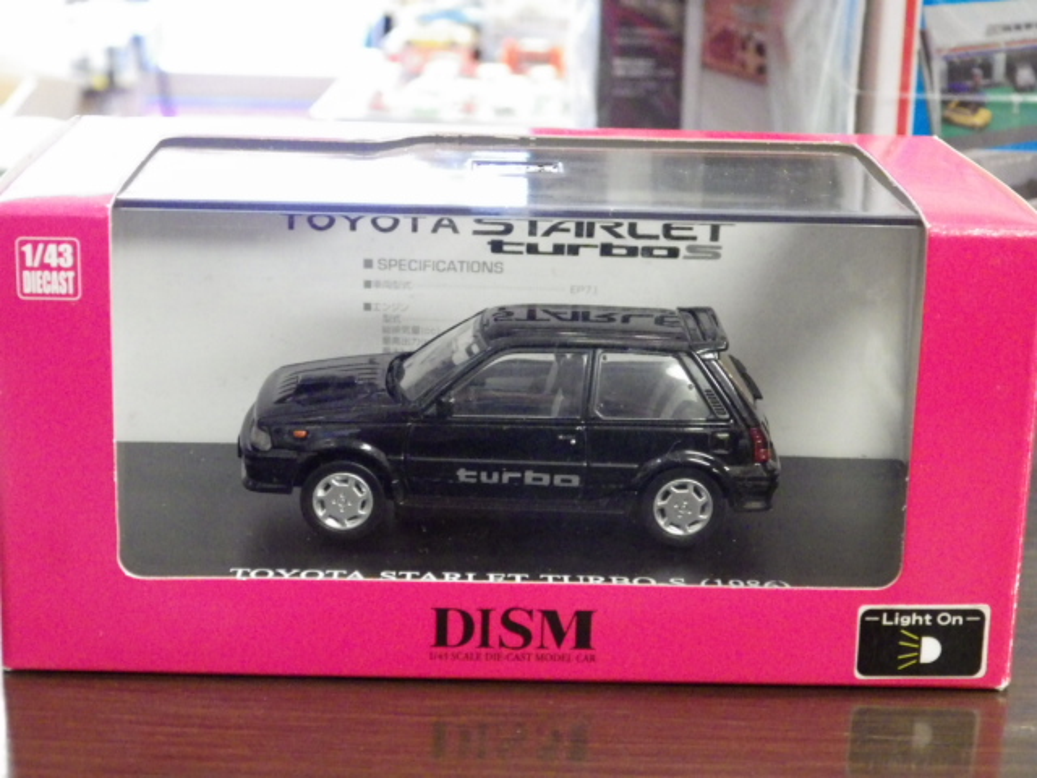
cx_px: 518
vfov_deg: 20.7
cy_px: 389
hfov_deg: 27.4
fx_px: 2127
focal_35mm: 71
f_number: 4.2
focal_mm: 12.8
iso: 1600
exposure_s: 1/25
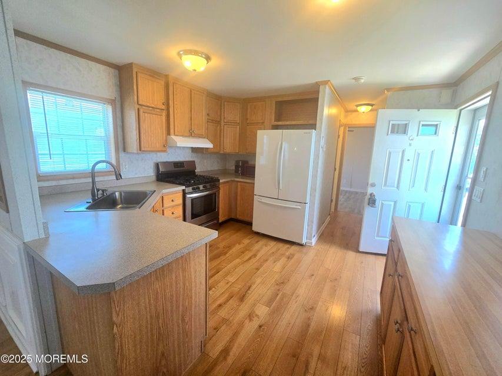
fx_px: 189
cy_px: 188
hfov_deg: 106.2
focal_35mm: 13
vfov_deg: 89.9
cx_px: 251
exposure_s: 1/120
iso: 80
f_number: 2.2
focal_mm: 2.2
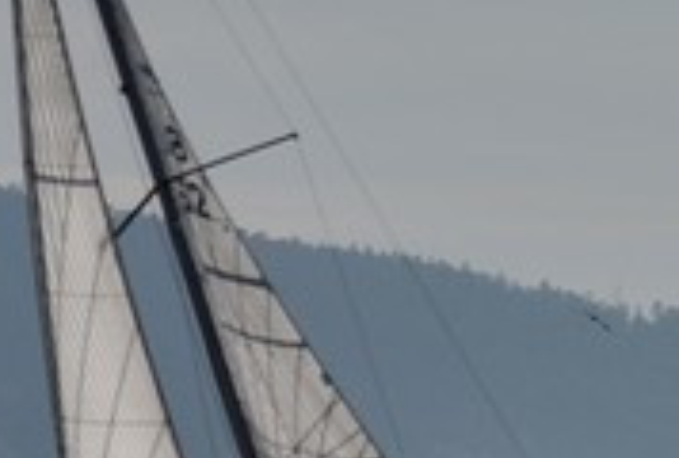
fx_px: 14232
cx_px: 1255
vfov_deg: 1.8
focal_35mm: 752
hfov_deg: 2.7
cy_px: 88
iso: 100
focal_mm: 100
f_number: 9
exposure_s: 1/1250
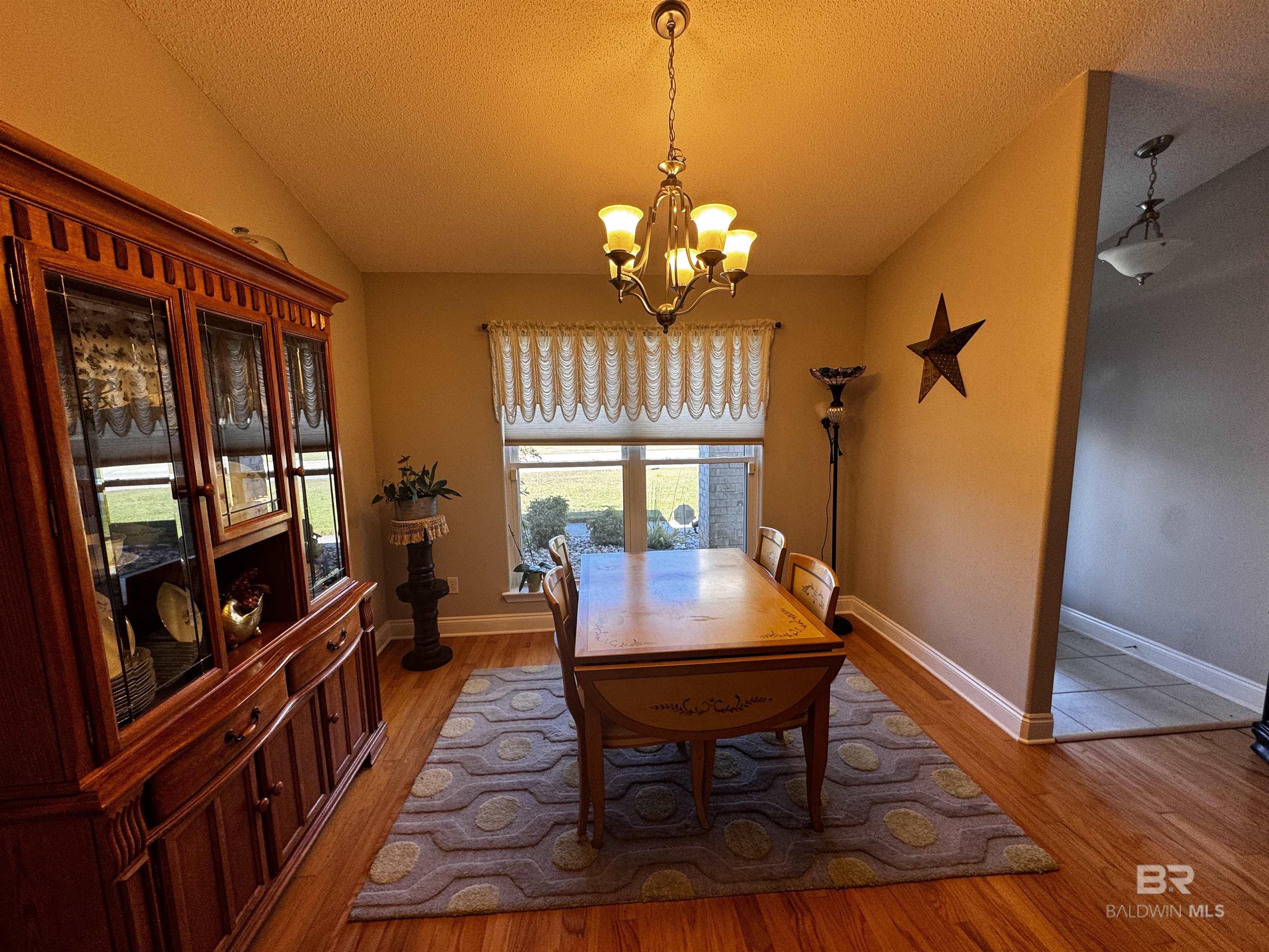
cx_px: 634
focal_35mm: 14
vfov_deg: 85.7
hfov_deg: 102.1
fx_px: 513
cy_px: 476
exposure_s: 1/120
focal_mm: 2.22
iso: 100
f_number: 2.2
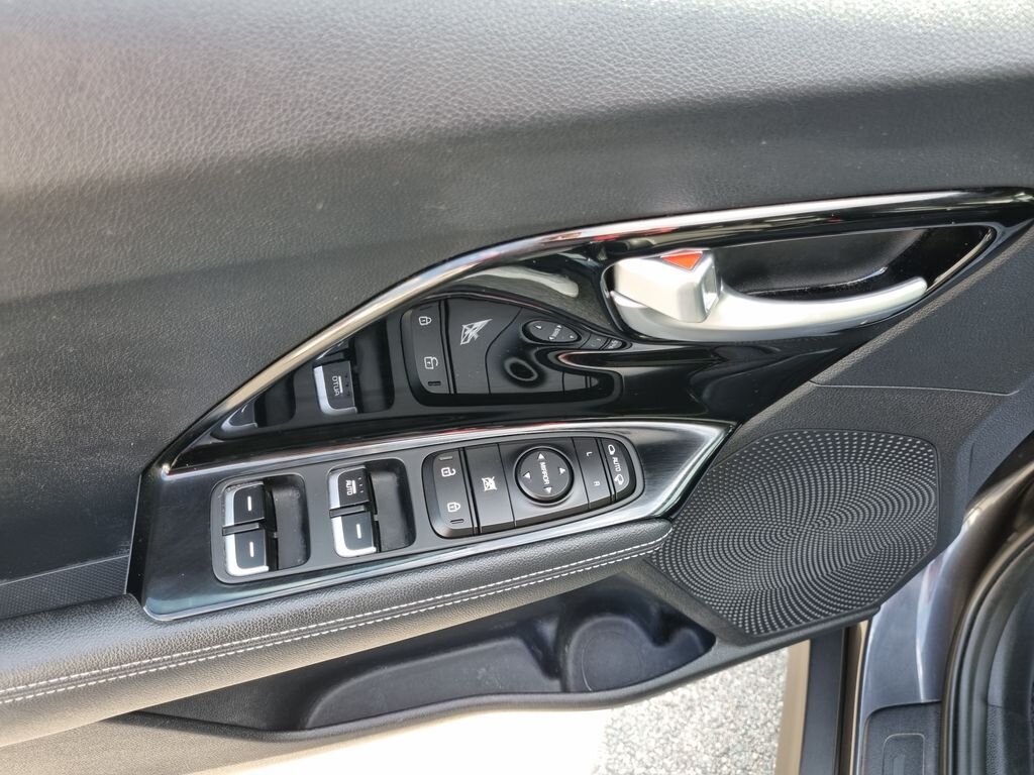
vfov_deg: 53.1
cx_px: 517
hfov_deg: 67.3
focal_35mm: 26
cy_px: 388
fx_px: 777
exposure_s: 1/100
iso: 80
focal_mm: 5.4
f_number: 1.8
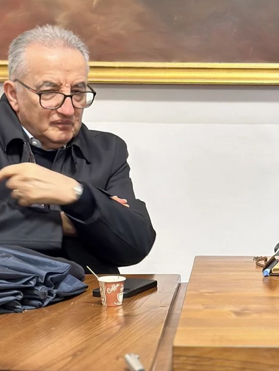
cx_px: 205
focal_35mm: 110
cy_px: 230
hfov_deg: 13.4
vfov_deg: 17.9
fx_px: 1181
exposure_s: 1/50
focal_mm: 6.86
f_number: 1.78
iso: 200
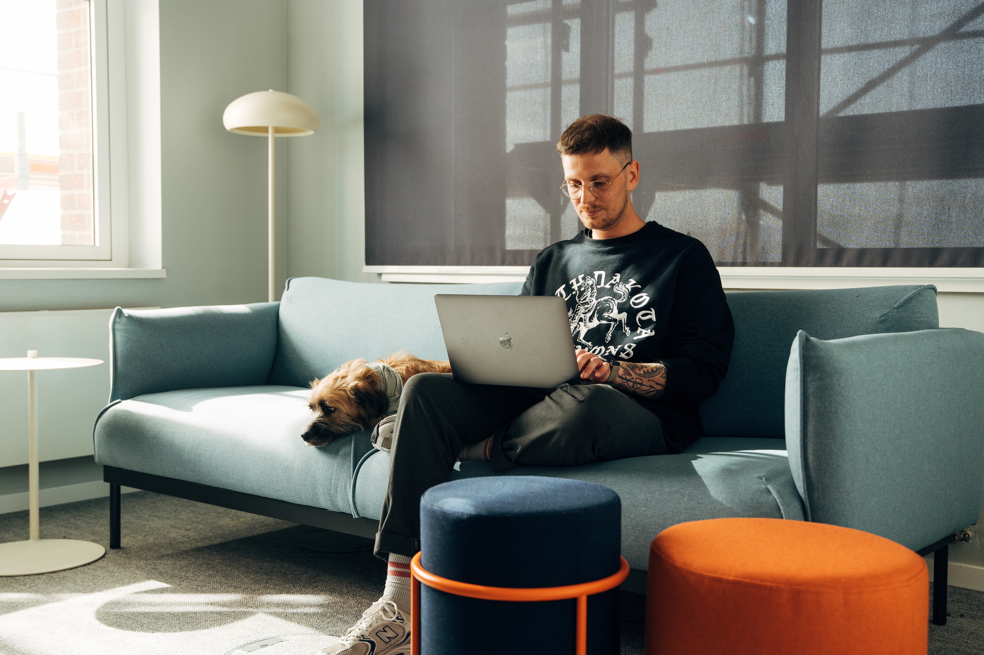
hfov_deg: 43.6
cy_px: 328
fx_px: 1229
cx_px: 492
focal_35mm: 45
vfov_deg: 29.8
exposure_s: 1/125
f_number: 4
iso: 640
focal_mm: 45
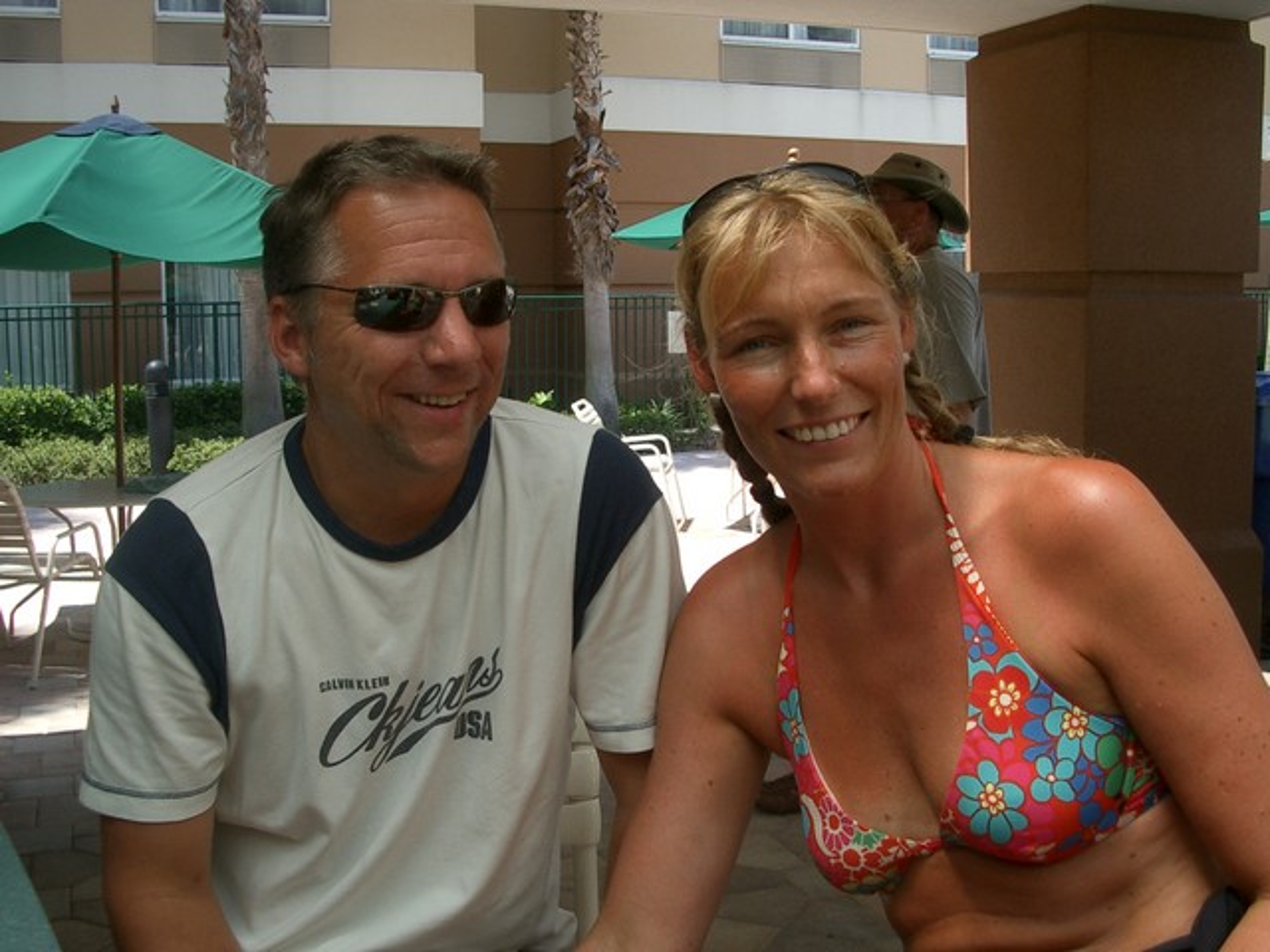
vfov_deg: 35.1
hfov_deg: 45.8
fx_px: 1504
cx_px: 635
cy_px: 476
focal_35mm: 41
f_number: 2.8
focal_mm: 6.8
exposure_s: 1/500
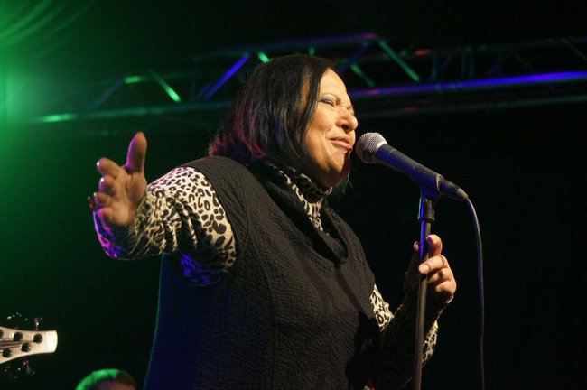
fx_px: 1832
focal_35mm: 112
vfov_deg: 12.2
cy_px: 195
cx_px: 294
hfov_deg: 18.2
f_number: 5
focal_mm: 75
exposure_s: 1/160
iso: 3200
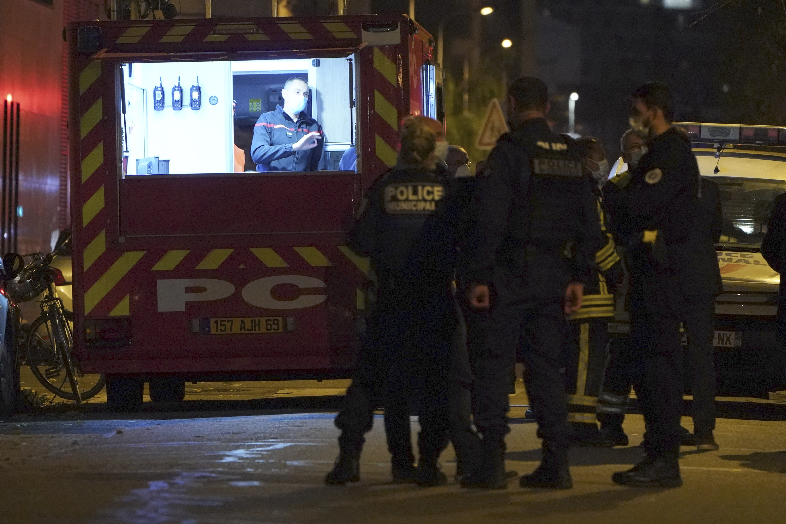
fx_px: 6418
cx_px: 393
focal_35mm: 294
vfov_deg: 4.7
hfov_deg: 7.0
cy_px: 262
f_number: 5.6
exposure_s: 1/40
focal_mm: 294
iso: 10000
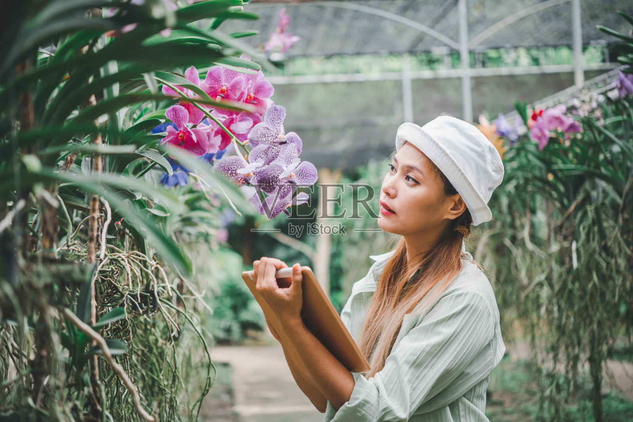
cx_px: 316
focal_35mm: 60
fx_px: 1054
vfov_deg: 22.6
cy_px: 211
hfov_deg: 33.4
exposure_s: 1/125
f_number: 2.8
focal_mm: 60
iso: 560
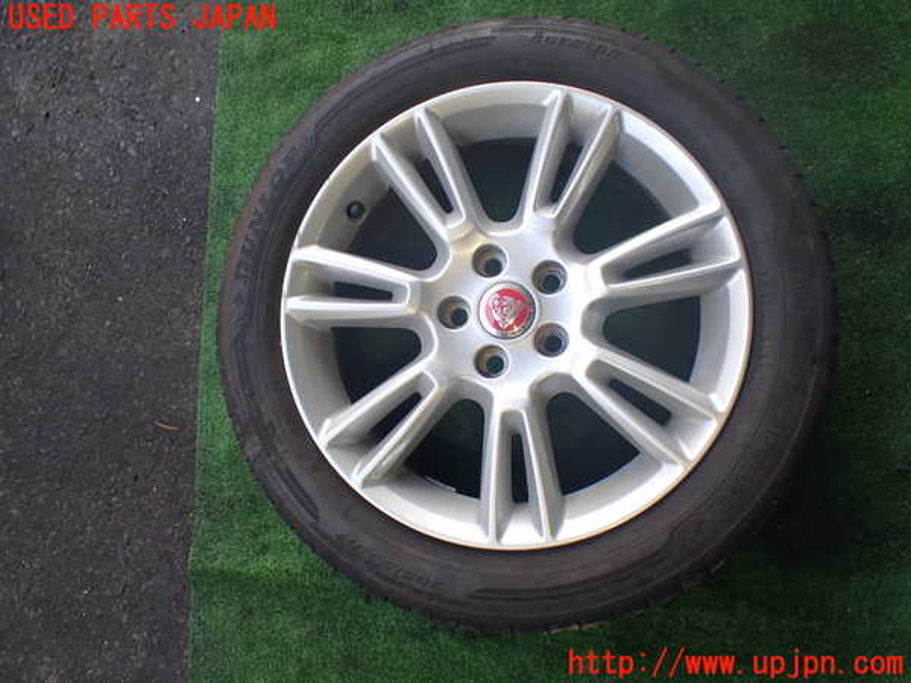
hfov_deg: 60.0
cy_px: 342
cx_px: 456
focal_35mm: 30
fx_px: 790
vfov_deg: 46.8
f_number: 2.3
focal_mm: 5.4
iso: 160
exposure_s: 1/125
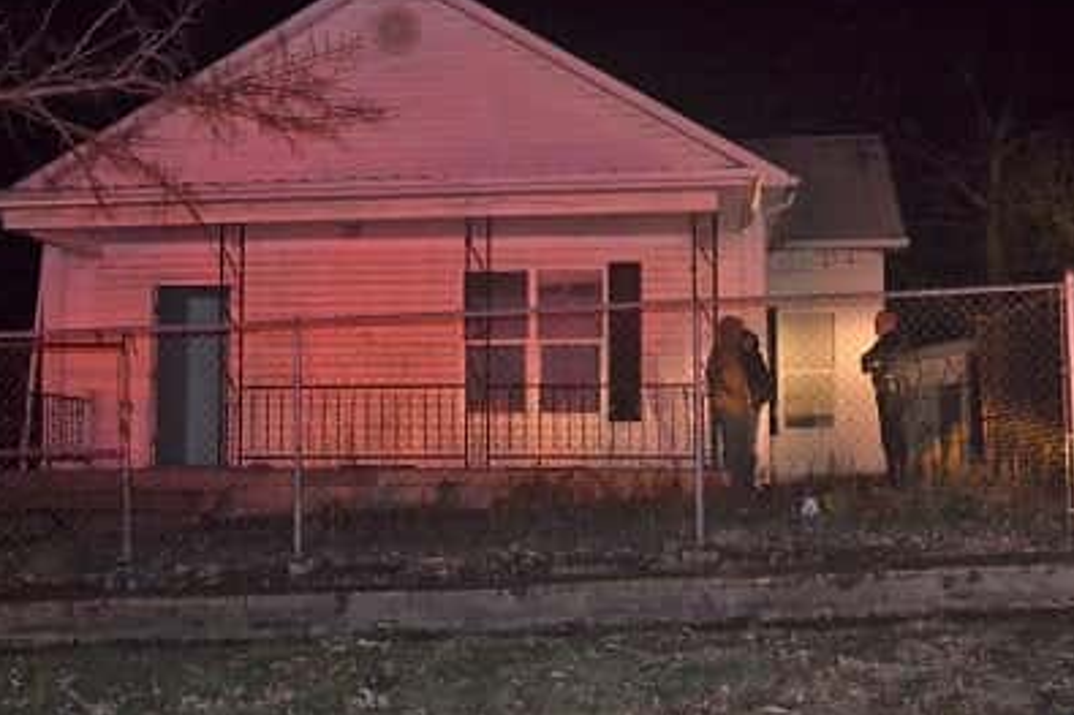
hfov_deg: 36.3
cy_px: 351
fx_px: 1640
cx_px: 522
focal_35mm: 55
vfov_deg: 24.6
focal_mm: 34
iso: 3200
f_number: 5
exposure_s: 1/60
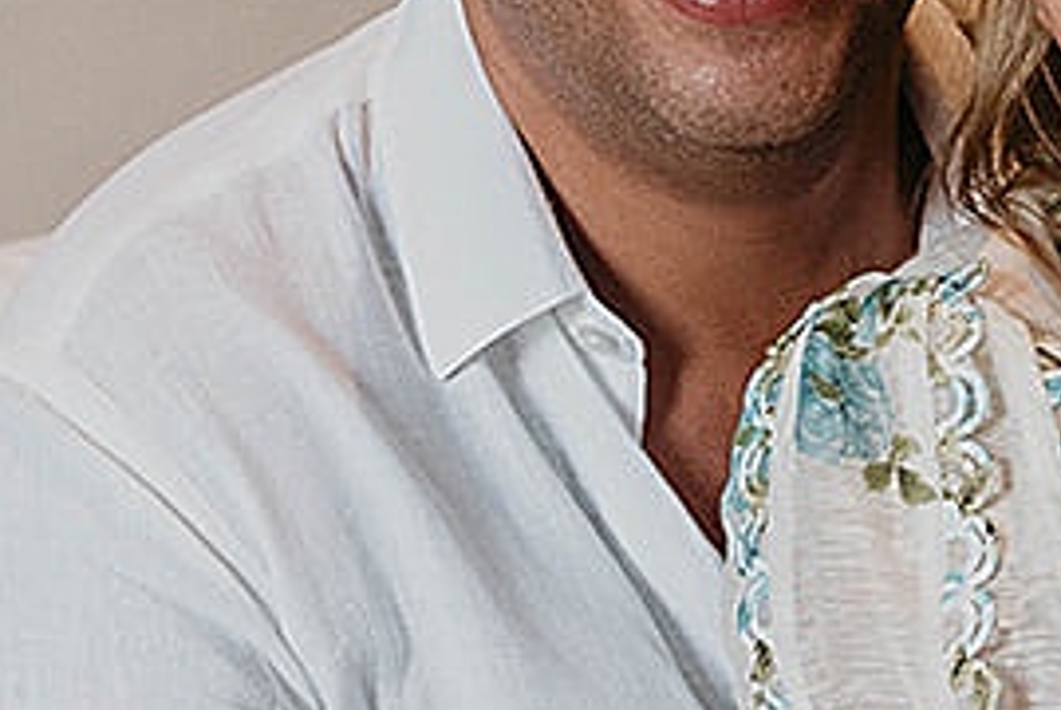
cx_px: 1377
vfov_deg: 6.6
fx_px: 6137
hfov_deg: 9.7
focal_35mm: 208
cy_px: 404
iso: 800
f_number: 2.8
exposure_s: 1/250
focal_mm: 35
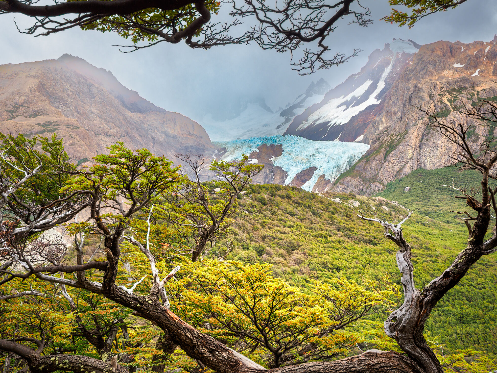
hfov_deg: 43.8
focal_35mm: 43
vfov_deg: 33.6
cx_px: 257
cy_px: 209
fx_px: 617
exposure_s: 1/125
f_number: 5.6
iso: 200
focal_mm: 18
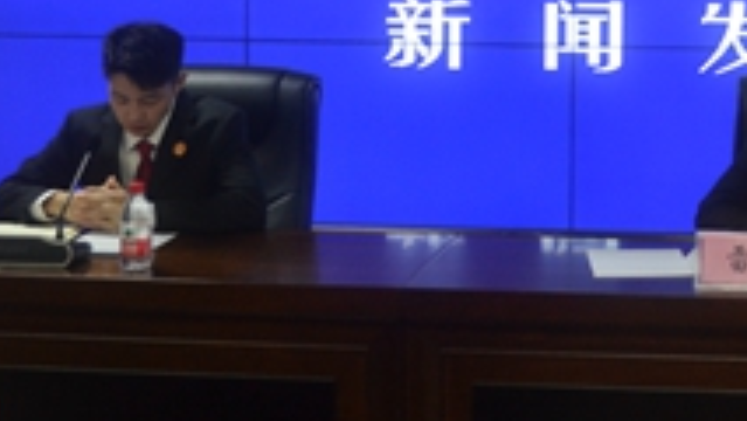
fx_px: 1605
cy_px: -51
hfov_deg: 25.0
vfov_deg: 14.6
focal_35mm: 81
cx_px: 740
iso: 800
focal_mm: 22
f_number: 4.5
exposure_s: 1/80
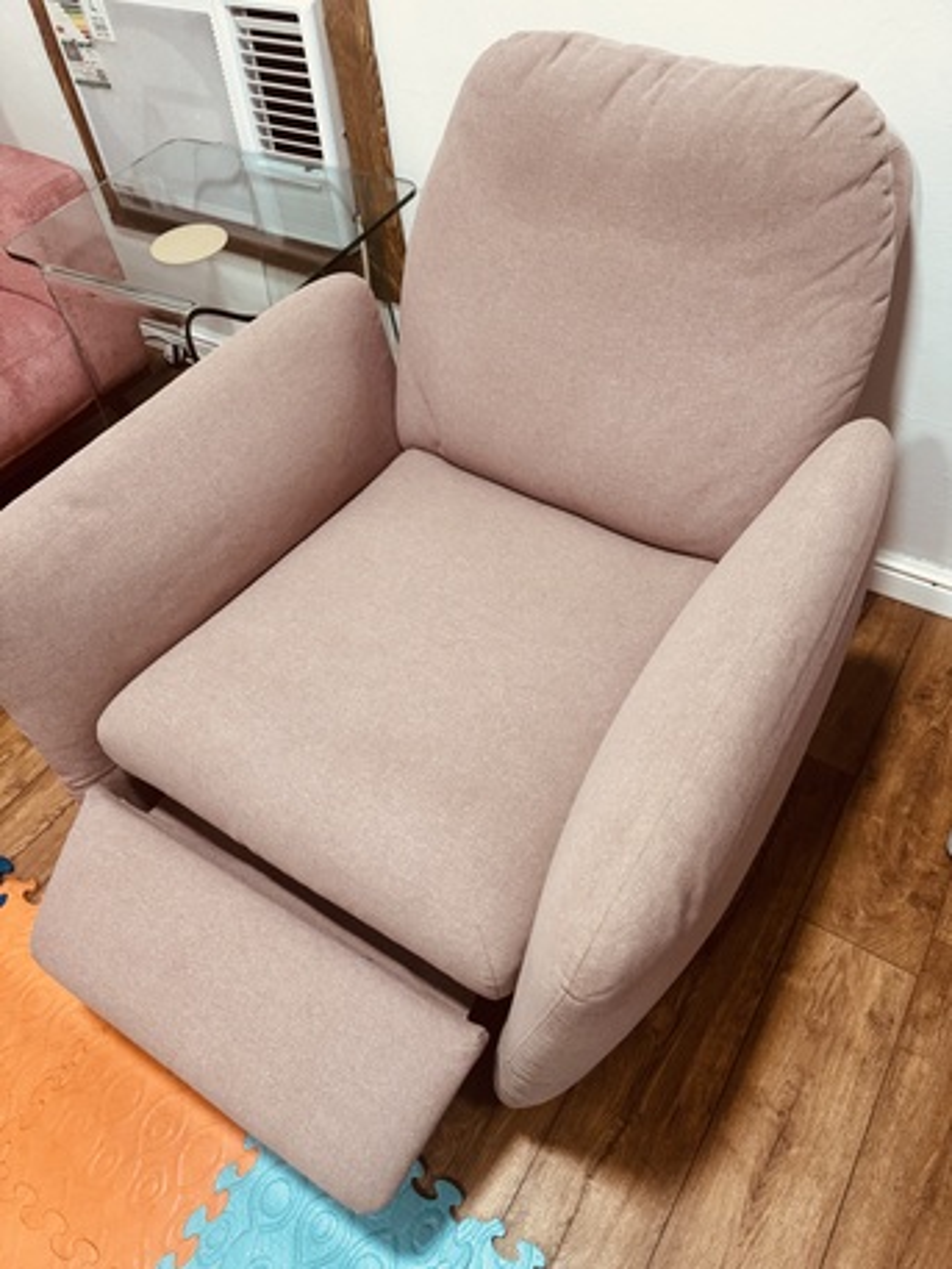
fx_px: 880
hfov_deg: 56.8
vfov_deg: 71.6
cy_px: 634
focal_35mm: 24
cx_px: 476
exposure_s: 1/60
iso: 400
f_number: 1.78
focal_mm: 6.76
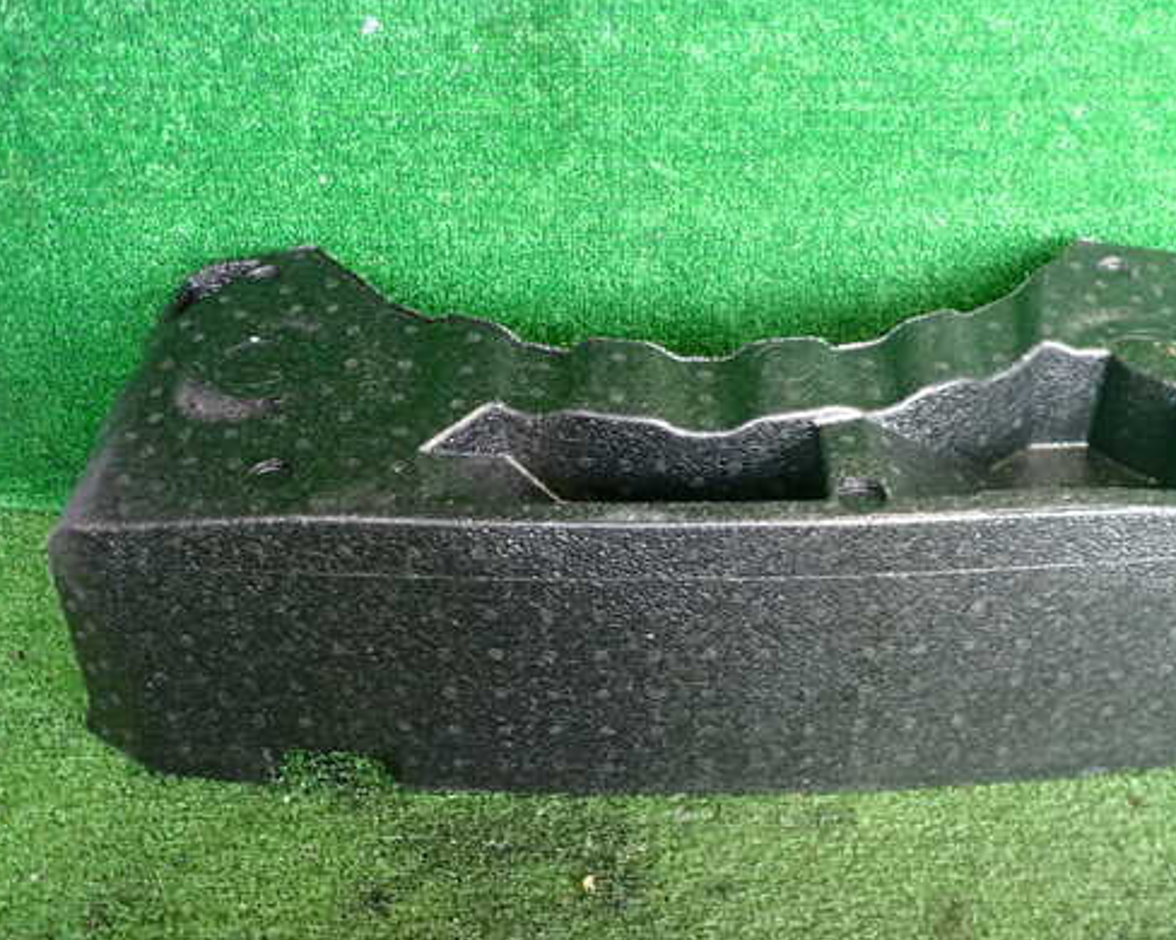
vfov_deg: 41.1
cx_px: 694
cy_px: 460
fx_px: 1252
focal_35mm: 36
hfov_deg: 50.0
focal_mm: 5.4
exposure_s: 1/60
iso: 400
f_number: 2.3
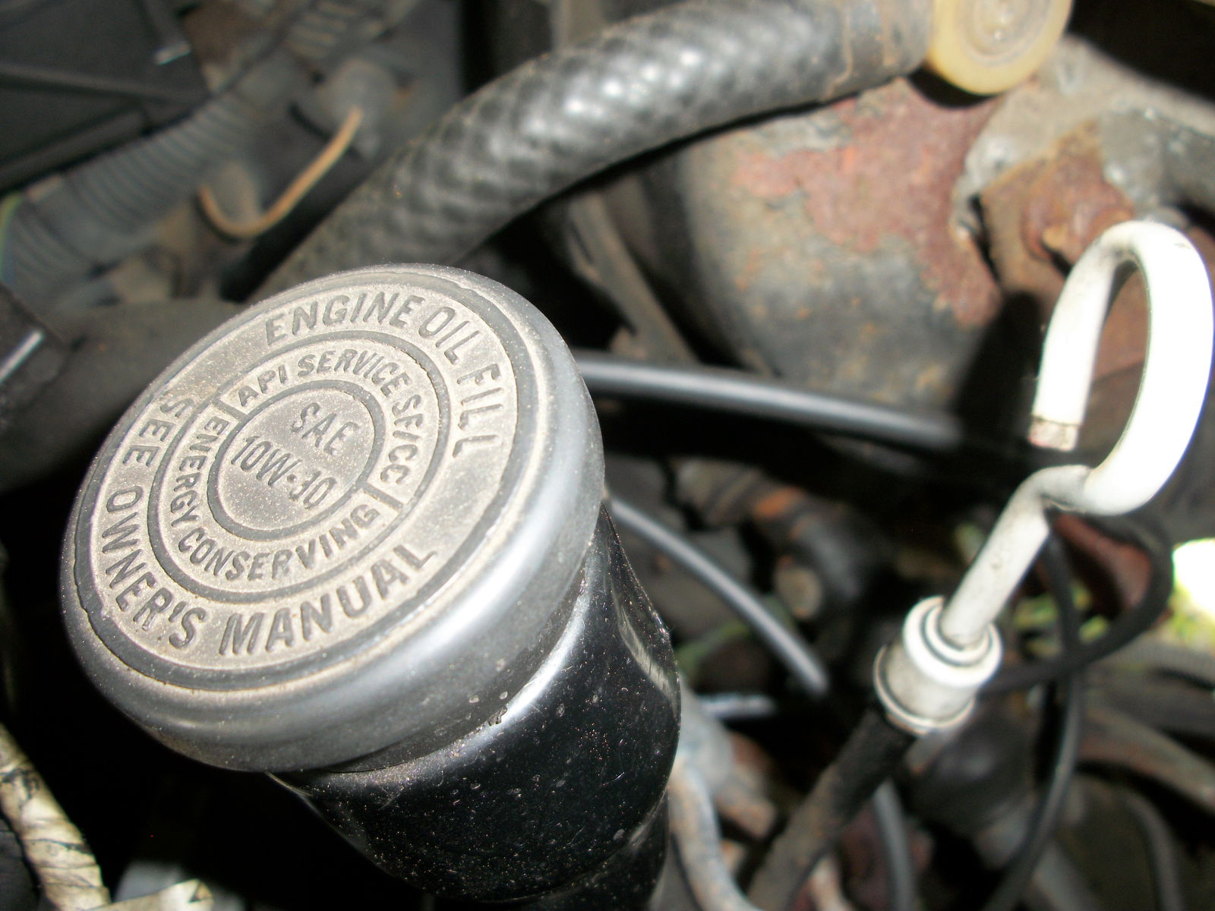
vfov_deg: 40.7
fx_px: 1228
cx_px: 608
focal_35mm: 35
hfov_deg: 52.6
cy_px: 456
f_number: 3.1
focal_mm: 6.3
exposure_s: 1/30
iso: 80
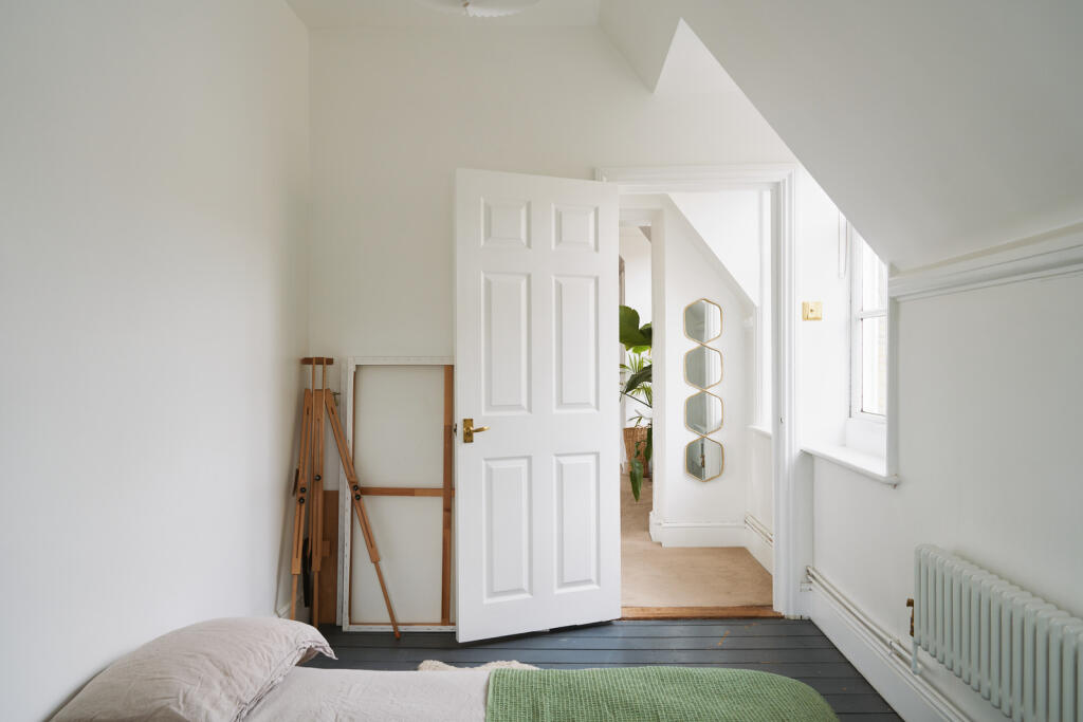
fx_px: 722
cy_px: 361
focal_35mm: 24
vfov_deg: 53.1
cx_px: 542
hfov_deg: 73.7
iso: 100
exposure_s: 1/25
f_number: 8
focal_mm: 24
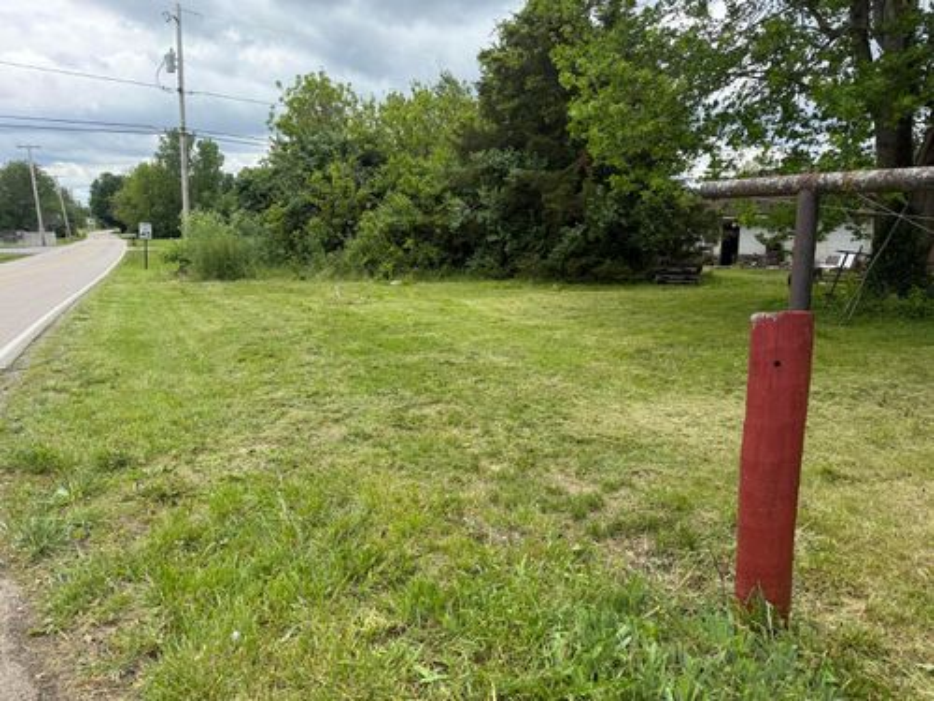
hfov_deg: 71.6
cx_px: 467
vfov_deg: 56.8
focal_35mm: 24
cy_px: 350
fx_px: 648
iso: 100
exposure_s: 1/2611
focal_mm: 6.76
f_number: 1.78
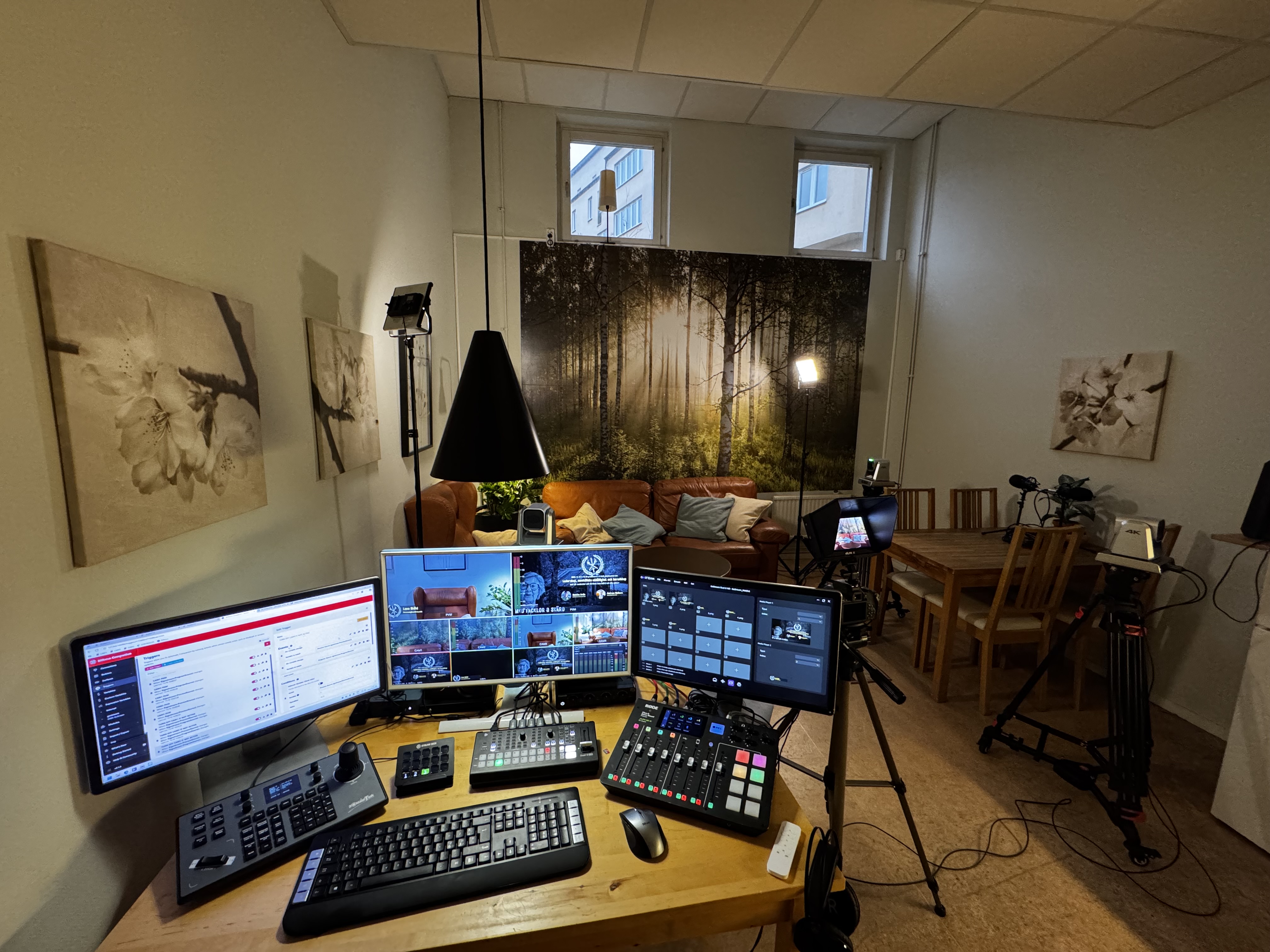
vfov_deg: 85.7
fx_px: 514
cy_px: 476
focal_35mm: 14
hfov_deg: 102.1
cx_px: 635
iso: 640
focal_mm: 2.22
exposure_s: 1/50
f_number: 2.2
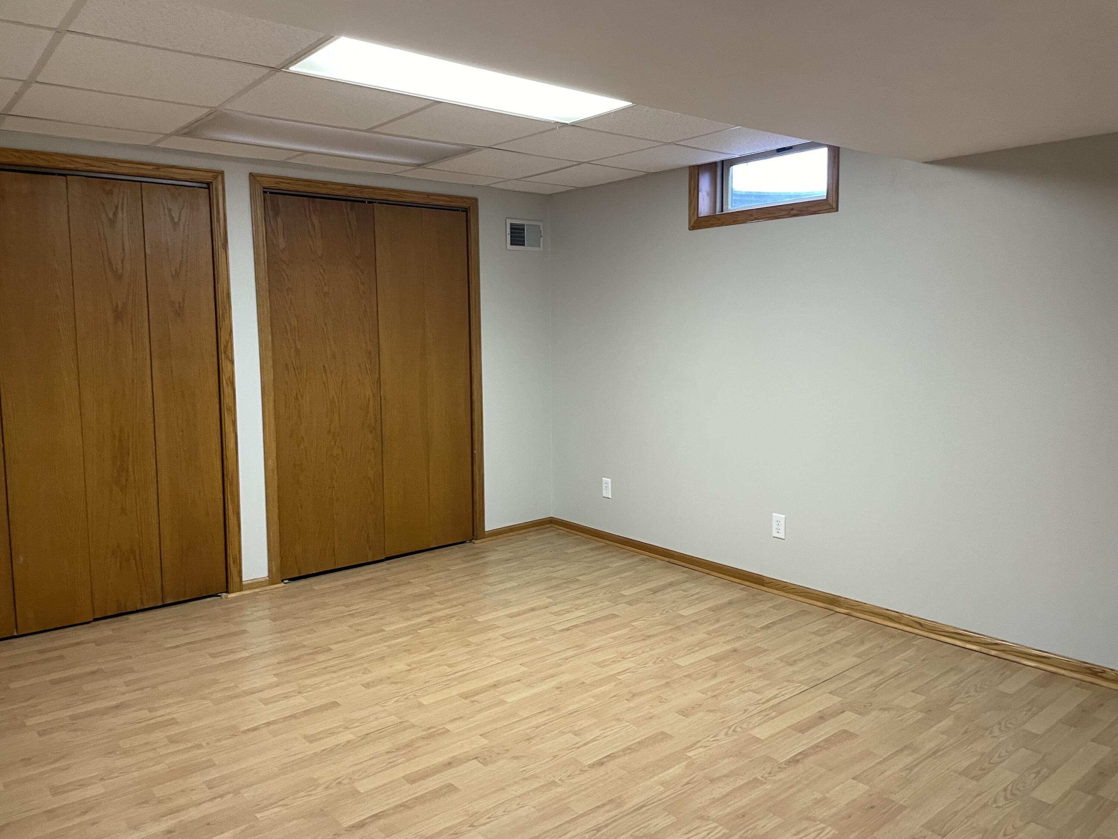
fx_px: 840
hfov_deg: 67.3
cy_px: 420
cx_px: 559
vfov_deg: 53.1
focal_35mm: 26
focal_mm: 4.2
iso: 250
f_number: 1.6
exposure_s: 1/60
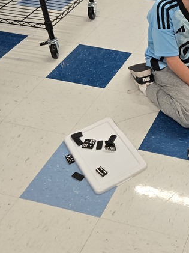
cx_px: 225
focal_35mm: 56
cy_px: 56
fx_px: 408
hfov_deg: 23.8
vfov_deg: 33.5
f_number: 1.8
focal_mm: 5.4
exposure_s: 1/120
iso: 100
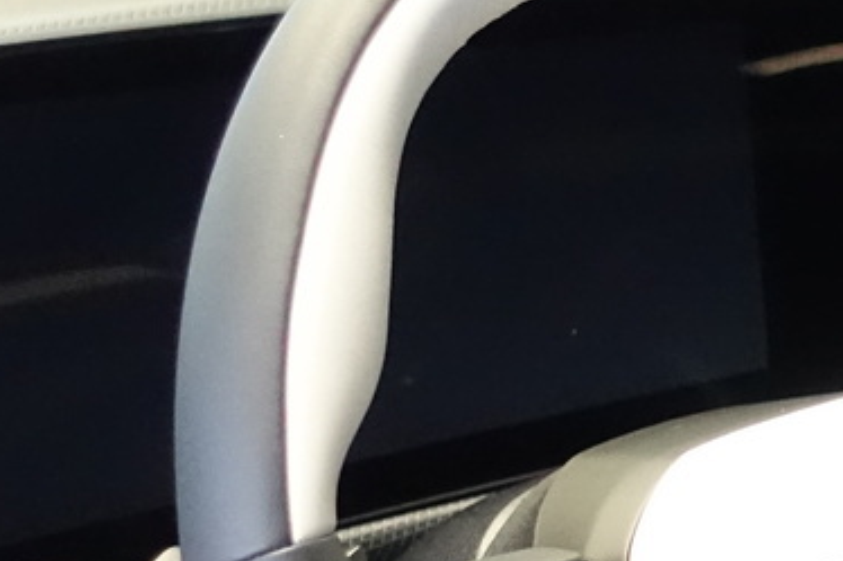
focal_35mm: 104
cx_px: 929
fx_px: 2434
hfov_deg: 18.9
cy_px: 1102
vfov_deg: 11.8
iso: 3200
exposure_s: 1/80
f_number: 1.8
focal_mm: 8.8
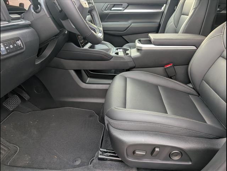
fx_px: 157
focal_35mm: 24
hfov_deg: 71.6
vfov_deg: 56.8
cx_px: 114
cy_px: 86
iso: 844
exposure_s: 1/370
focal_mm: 6.9
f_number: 1.68
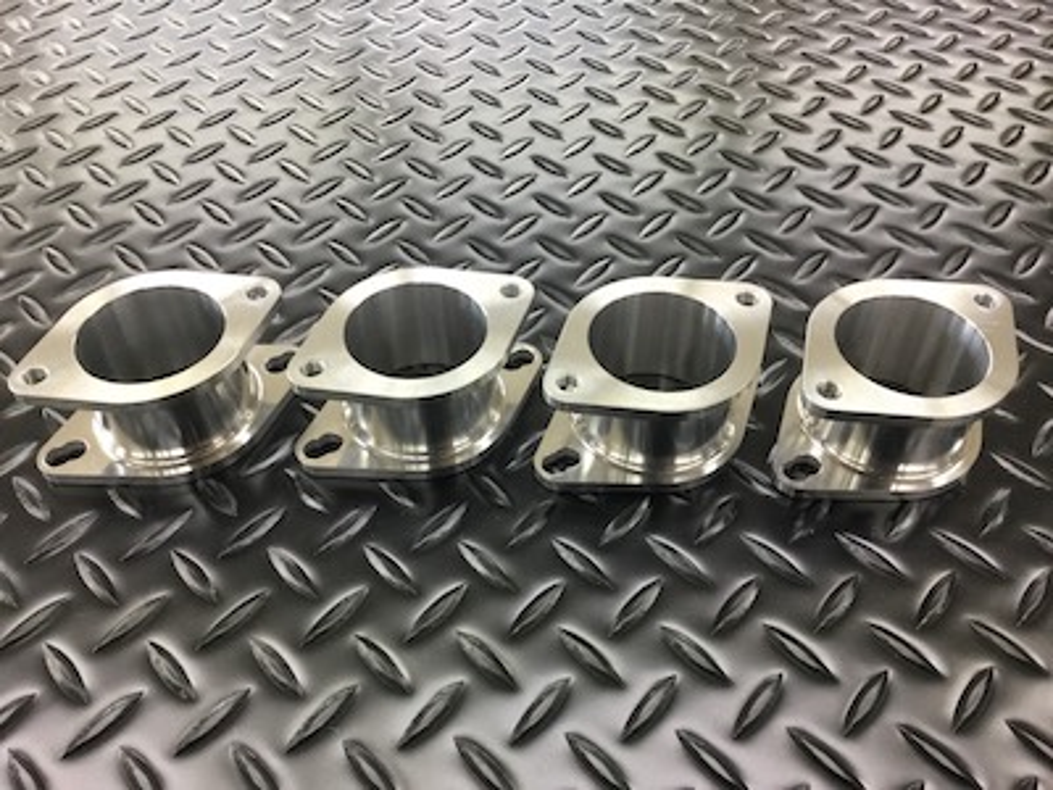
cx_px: 526
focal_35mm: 31
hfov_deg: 58.4
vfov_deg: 45.4
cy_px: 395
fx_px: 943
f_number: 2.4
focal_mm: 3.3
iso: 50
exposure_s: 1/30
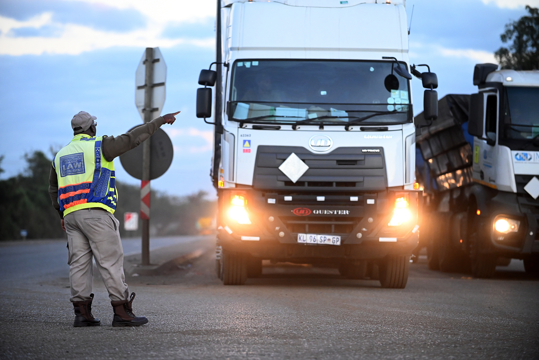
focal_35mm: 130
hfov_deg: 15.8
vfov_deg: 10.6
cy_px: 180
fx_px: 1947
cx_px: 270
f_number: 3.2
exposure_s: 1/1250
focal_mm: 130
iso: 4000
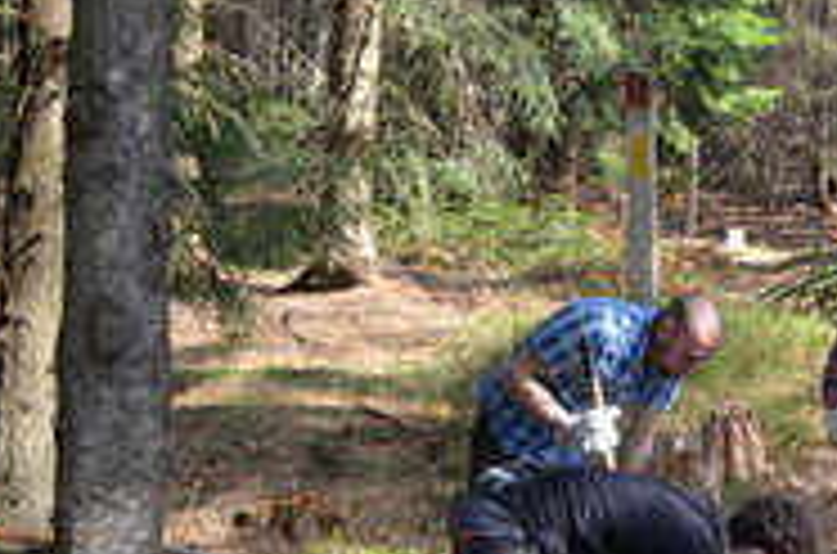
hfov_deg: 23.0
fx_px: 1994
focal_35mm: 86
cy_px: 498
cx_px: 790
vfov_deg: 15.6
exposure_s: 1/500
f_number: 4.5
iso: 400
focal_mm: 24
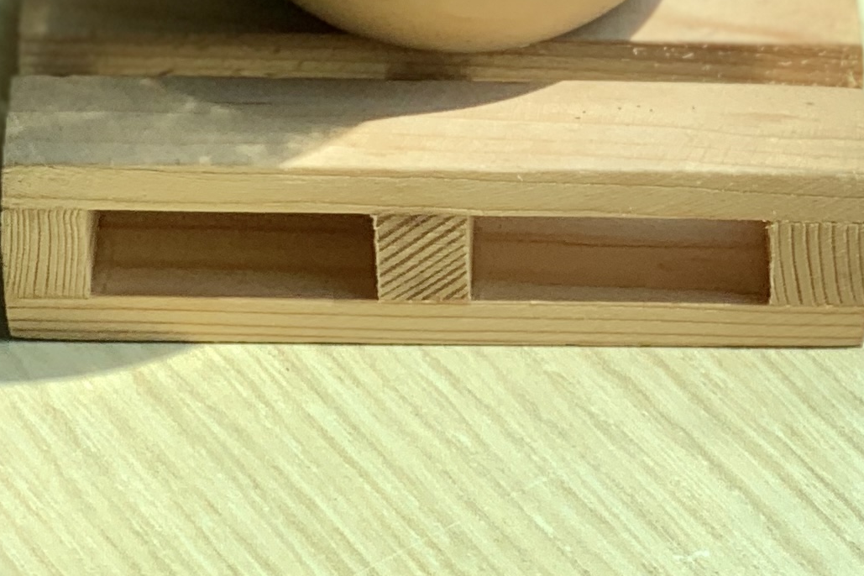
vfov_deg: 6.1
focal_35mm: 212
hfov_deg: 9.7
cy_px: -949
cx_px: 456
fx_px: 5088
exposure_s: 1/545
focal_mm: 6
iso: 16
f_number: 2.4
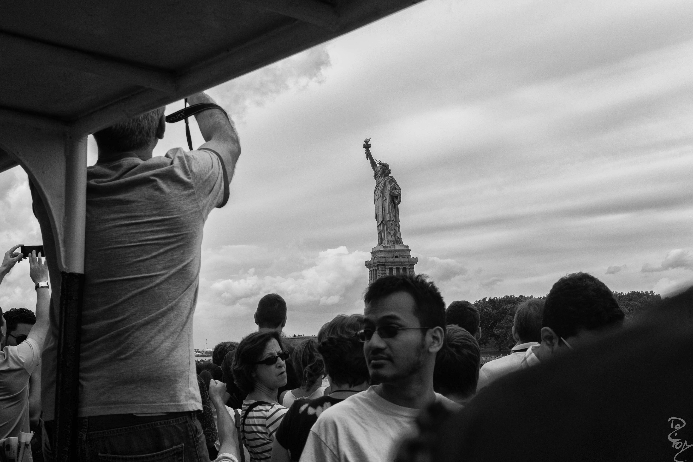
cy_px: 231
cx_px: 346
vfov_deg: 25.8
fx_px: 1011
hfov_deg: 37.9
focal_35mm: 52
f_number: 11
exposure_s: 1/200
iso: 100
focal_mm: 35
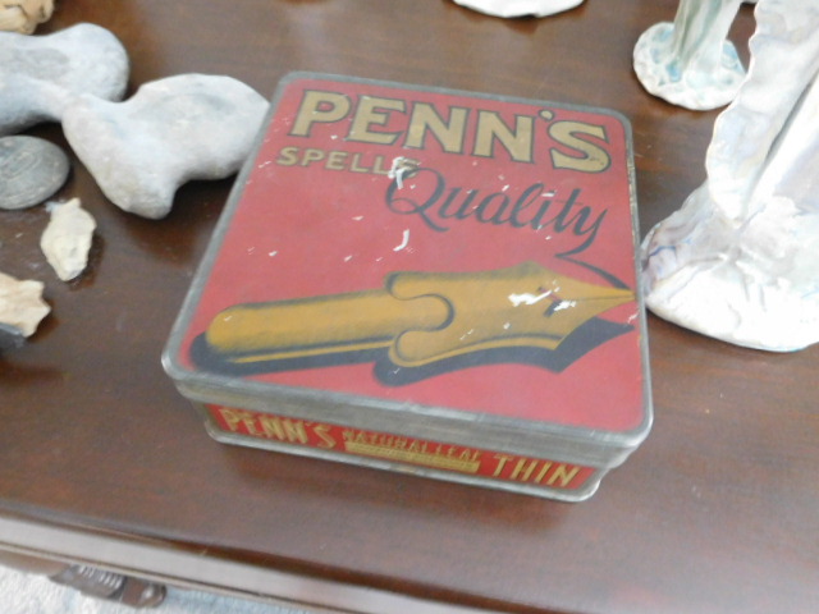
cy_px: 307
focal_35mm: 25
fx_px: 591
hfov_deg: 69.4
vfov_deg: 54.9
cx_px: 410
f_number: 3.4
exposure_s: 1/6
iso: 800
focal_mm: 4.5
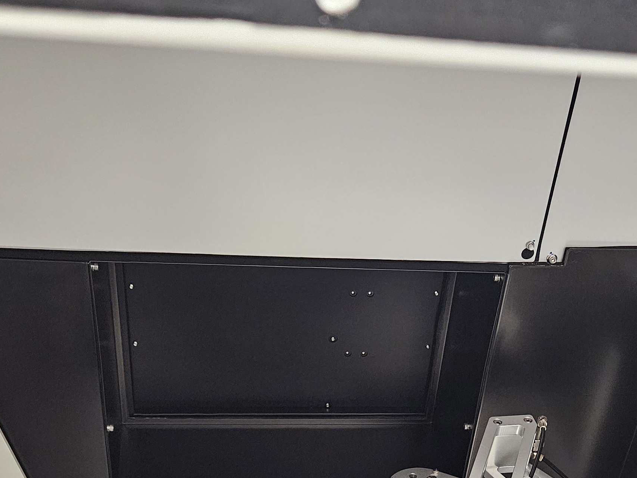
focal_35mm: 54
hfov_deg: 35.3
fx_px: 994
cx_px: 403
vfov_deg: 25.4
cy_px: 501
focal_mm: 5.4
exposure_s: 1/40
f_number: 1.8
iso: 640
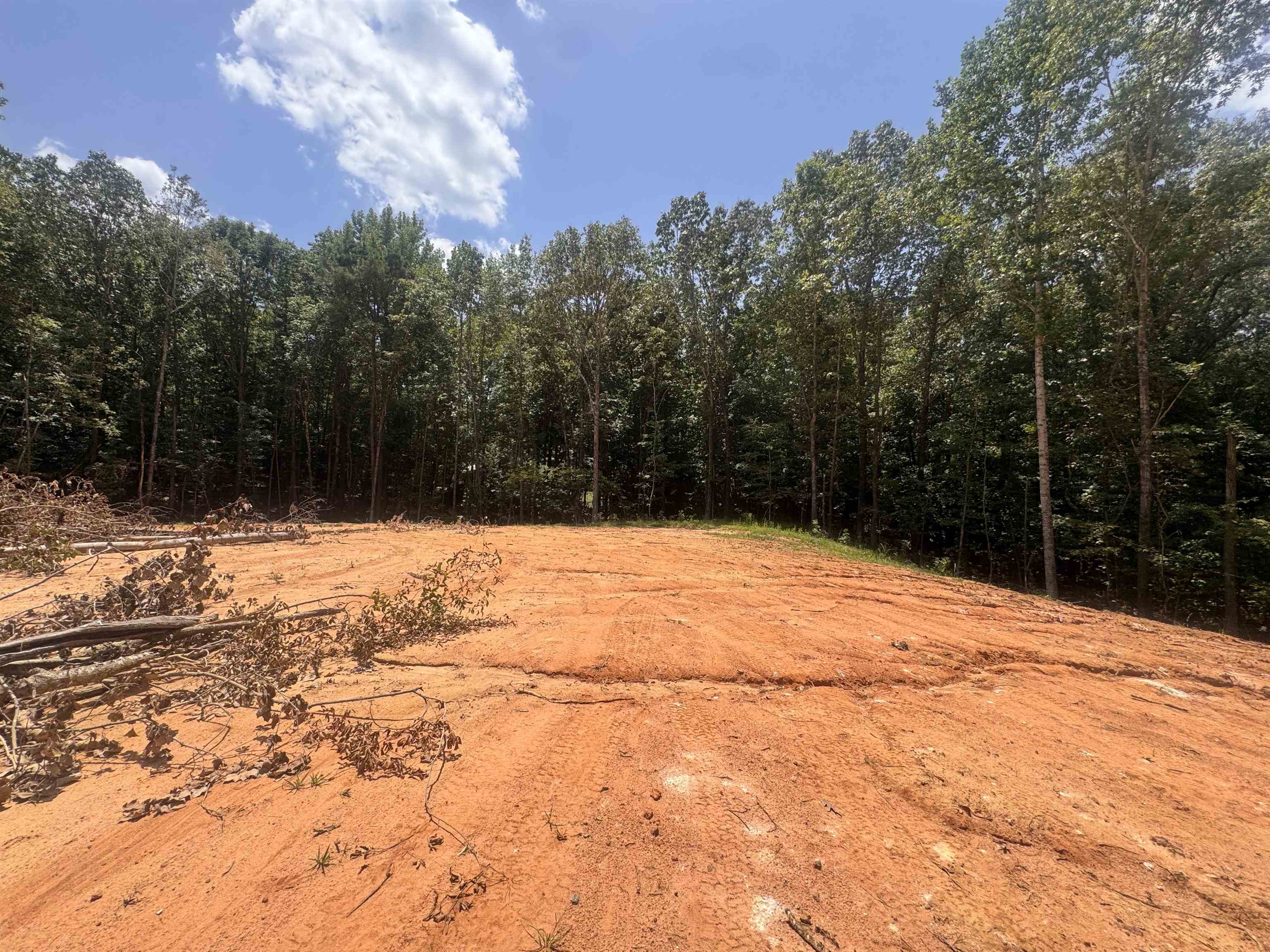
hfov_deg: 102.1
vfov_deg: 85.7
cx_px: 635
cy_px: 476
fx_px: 514
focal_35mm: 14
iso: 50
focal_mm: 2.22
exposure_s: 1/1370
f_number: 2.2
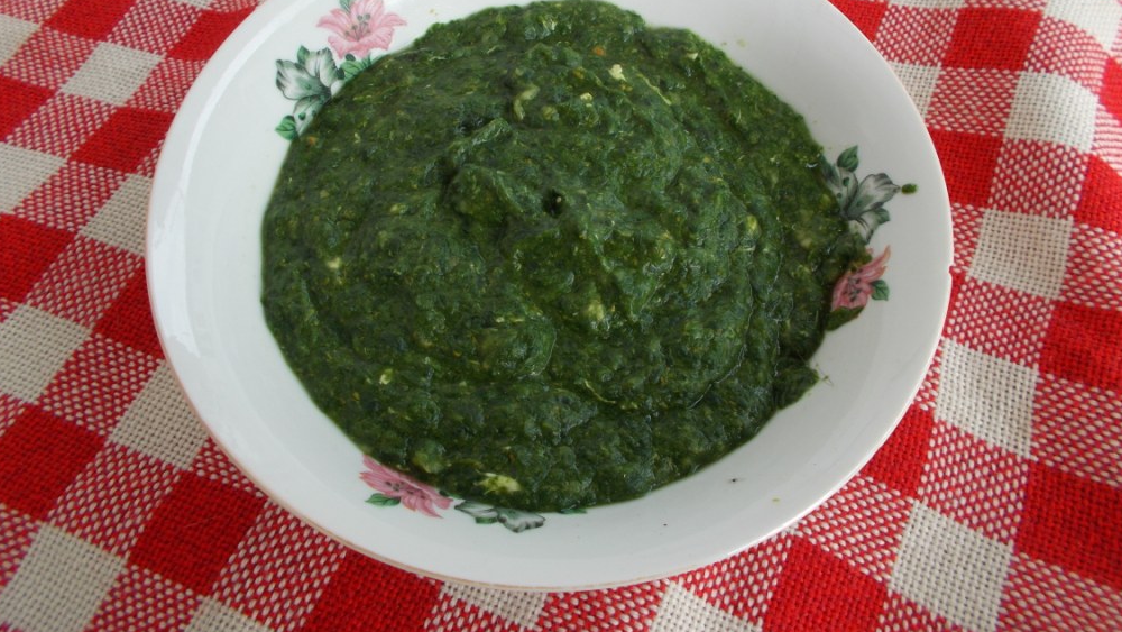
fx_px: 863
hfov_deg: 66.1
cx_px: 561
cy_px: 221
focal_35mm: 29
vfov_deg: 39.8
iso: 80
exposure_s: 1/125
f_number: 3.2
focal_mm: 4.6
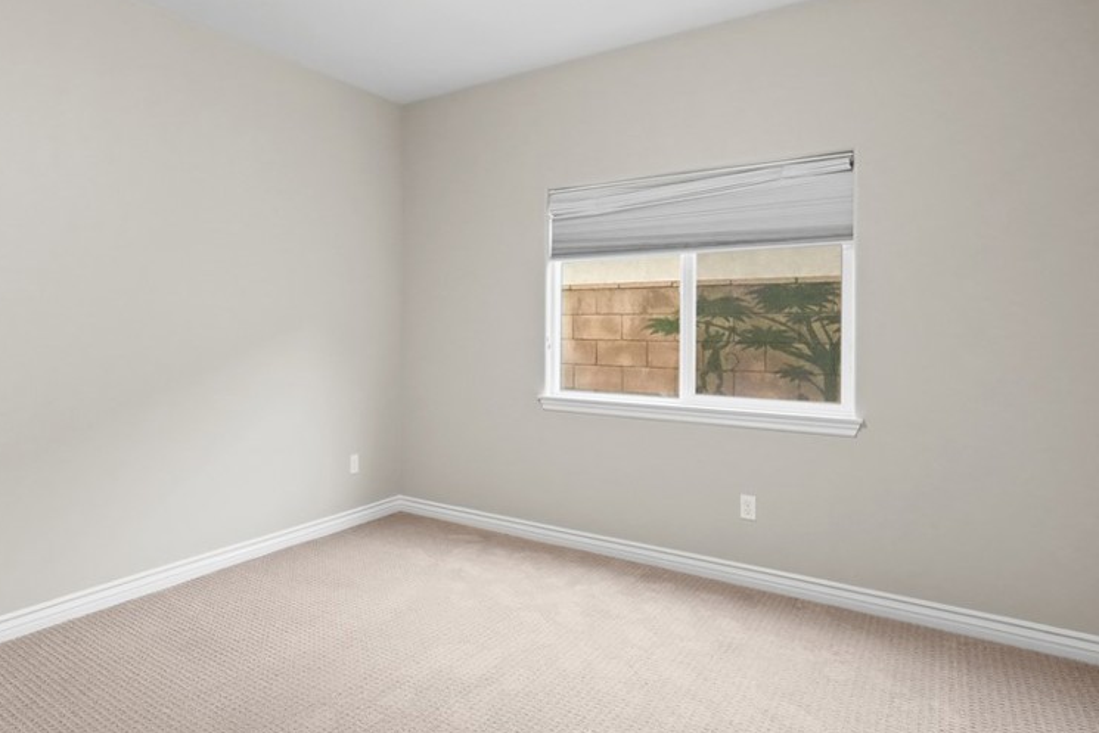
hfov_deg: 77.0
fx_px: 672
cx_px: 403
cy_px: 324
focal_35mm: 22
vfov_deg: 57.1
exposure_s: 1/30
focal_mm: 16
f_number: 6.3
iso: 3200
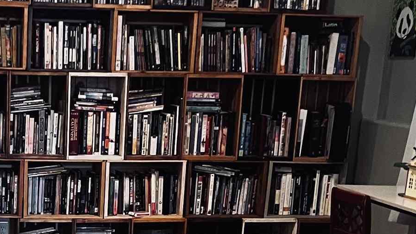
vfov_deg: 11.7
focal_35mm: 97
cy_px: 404
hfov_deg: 21.5
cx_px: 40
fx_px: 1070
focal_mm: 5.7
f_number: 1.5
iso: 250
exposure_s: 1/60
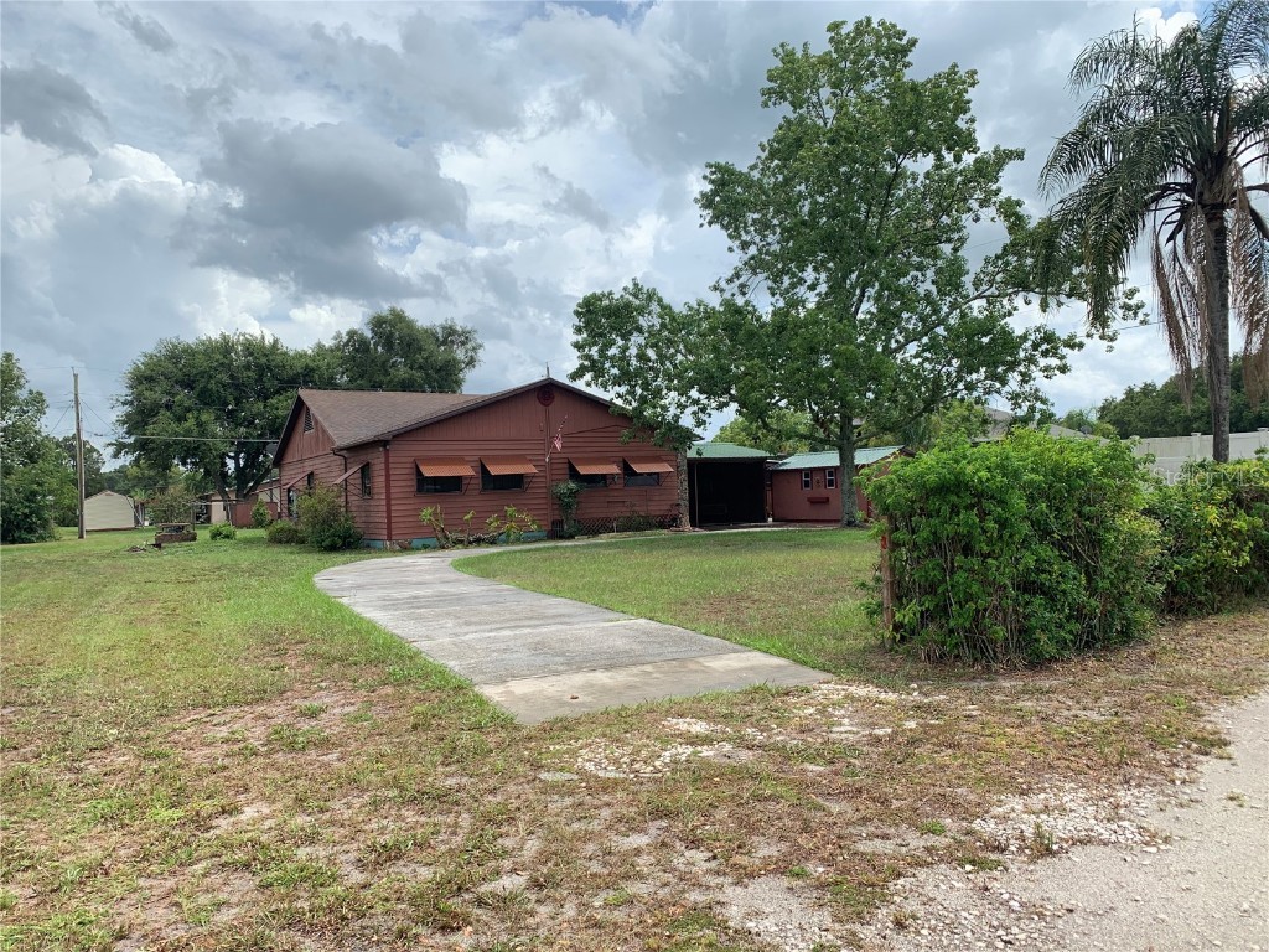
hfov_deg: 67.3
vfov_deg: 53.1
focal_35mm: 26
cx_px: 634
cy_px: 476
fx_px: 953
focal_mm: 4.25
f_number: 1.8
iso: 25
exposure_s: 1/1468
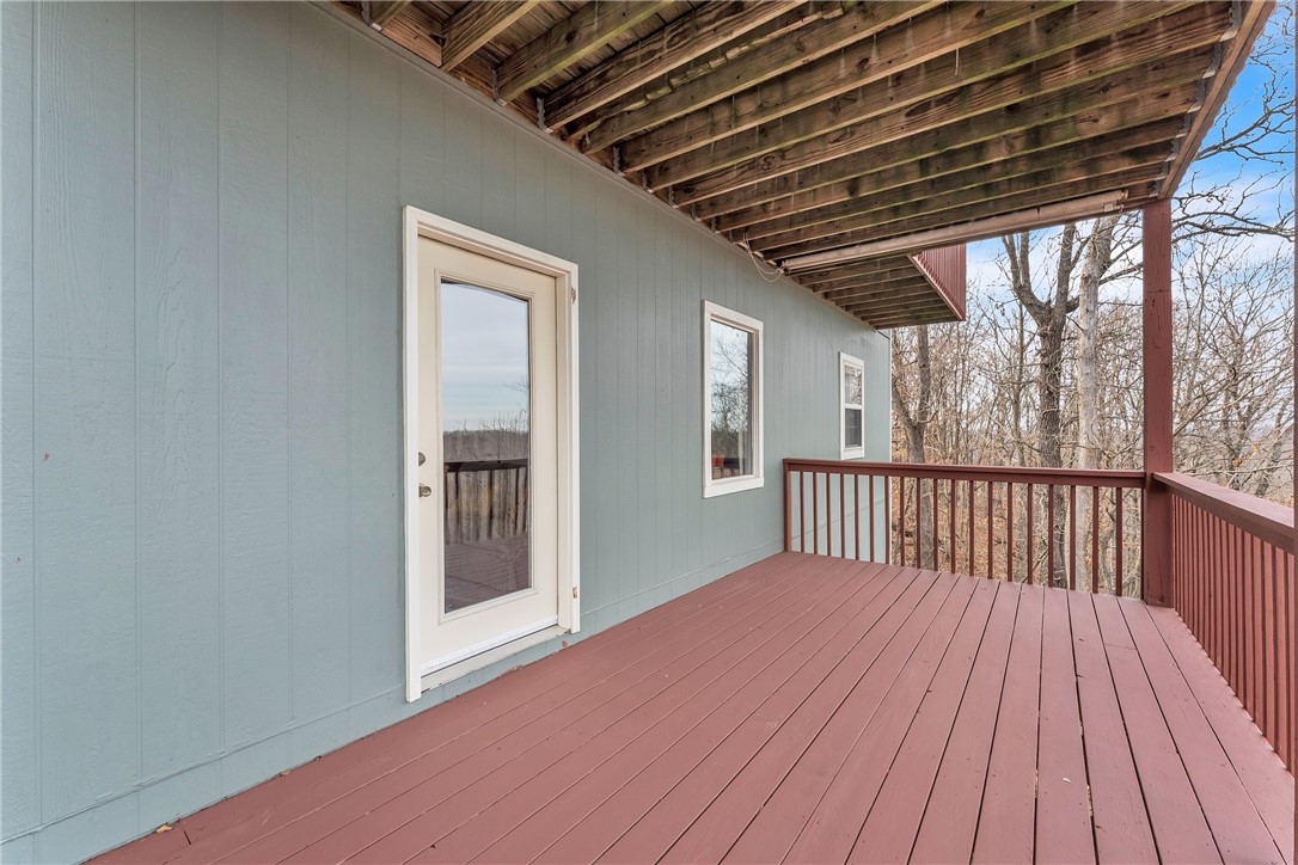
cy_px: 432
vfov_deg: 81.2
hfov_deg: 104.3
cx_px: 649
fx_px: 505
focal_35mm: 14
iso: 640
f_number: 11
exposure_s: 1/100
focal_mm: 14
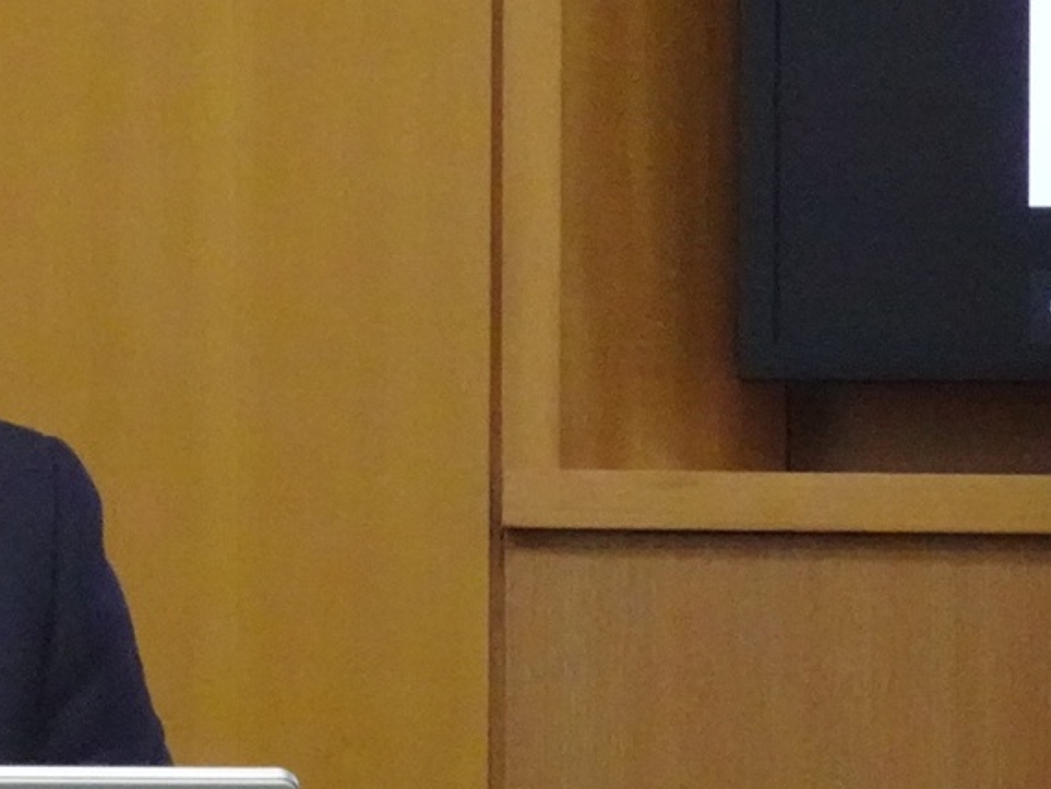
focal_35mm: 547
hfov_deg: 3.6
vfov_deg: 2.7
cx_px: -294
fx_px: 16611
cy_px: 470
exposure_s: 1/125
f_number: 6.3
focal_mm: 34.21
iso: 2000
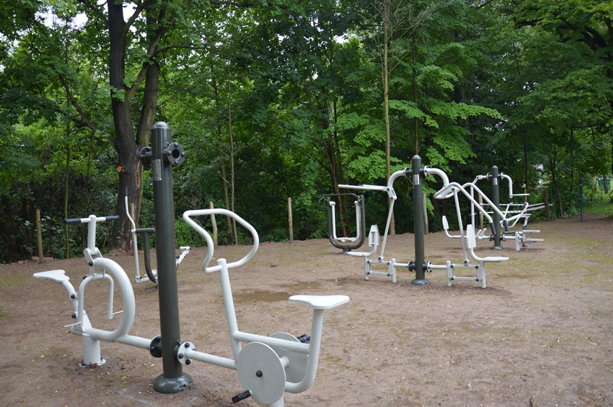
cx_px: 306
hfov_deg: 67.4
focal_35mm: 27
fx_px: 459
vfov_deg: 47.8
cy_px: 204
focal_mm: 18
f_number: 3.5
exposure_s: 1/125
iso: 400
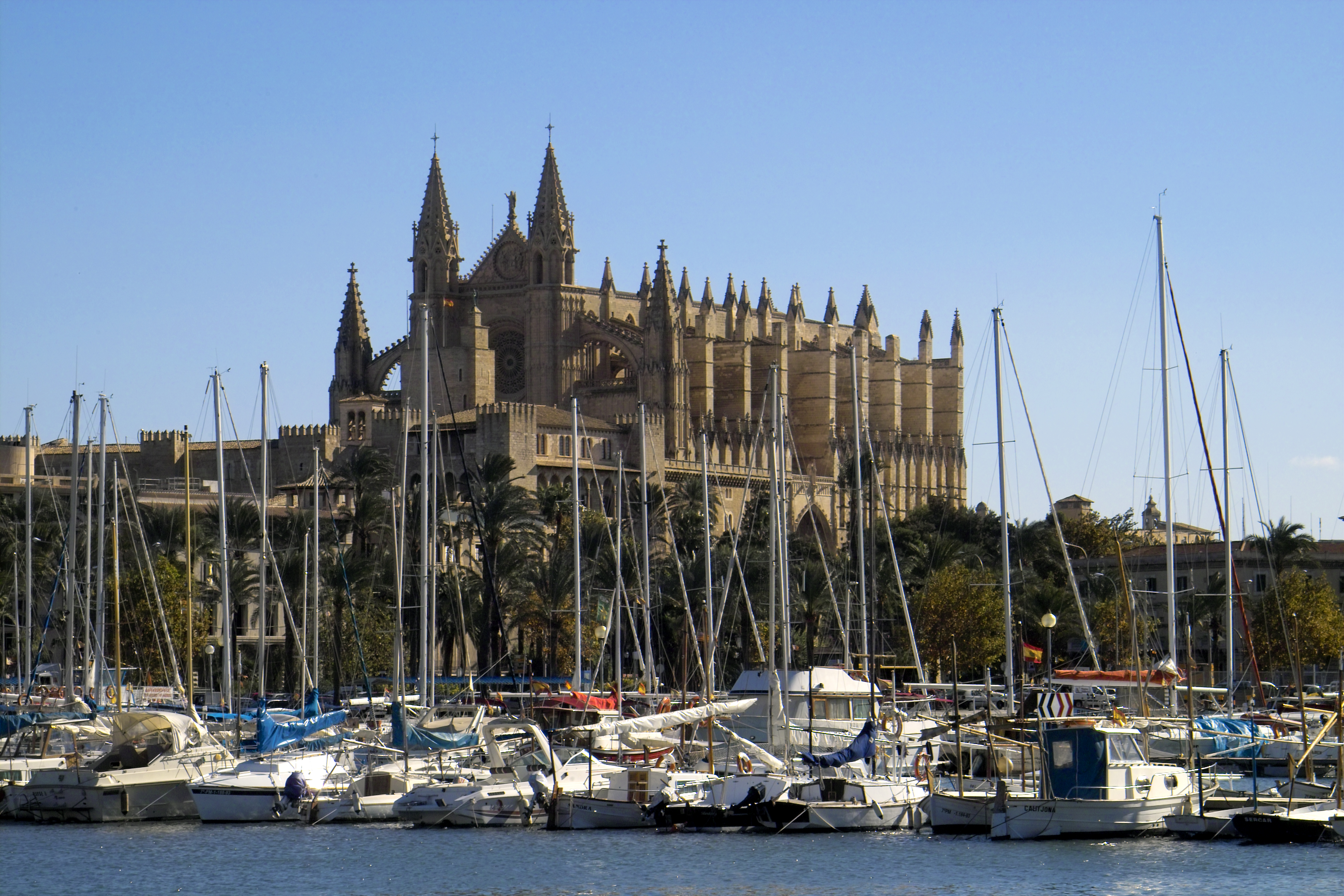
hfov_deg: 19.5
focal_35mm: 105
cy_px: 448
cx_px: 672
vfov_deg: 13.0
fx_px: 3920
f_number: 11
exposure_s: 1/250
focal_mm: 62
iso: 100
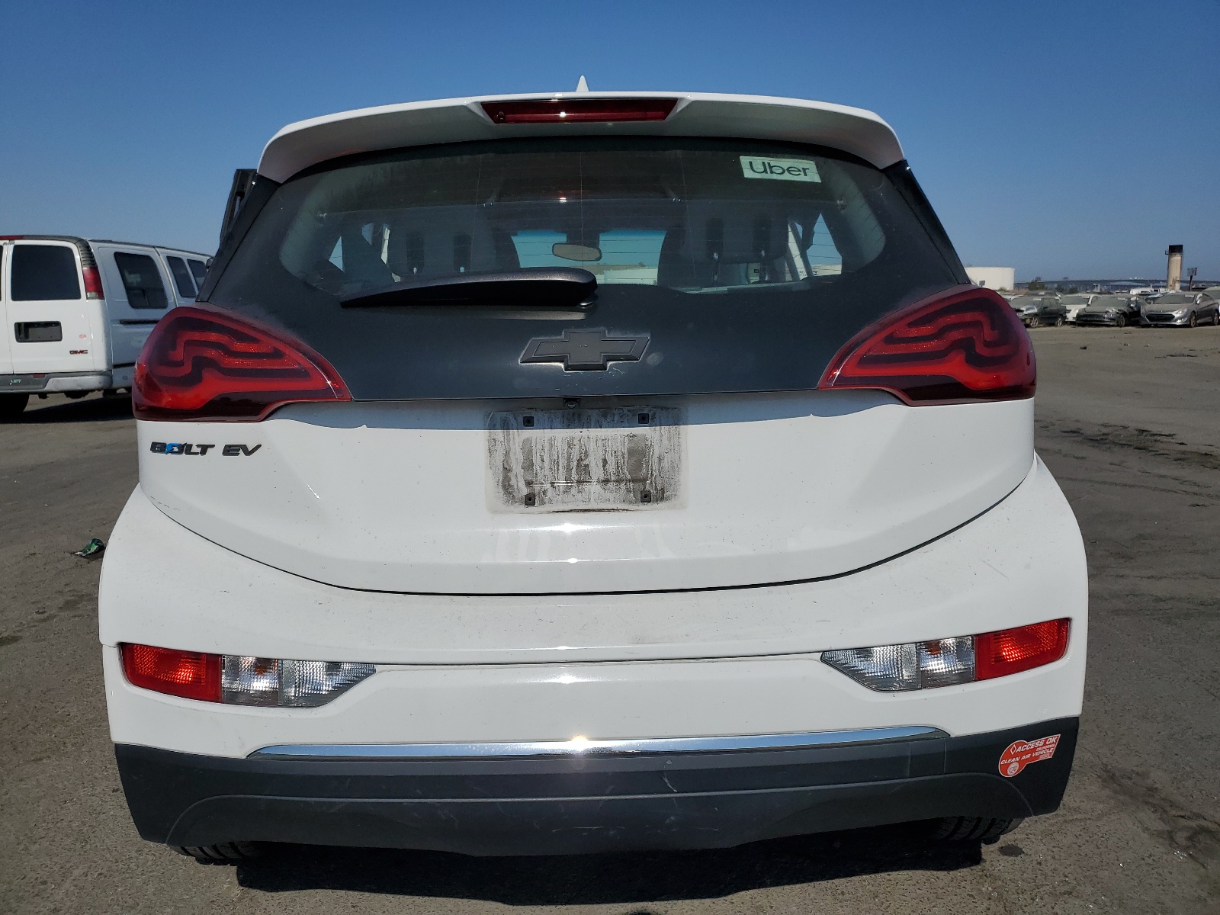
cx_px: 610
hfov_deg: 67.3
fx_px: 916
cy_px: 458
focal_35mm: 26
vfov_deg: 53.1
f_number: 1.5
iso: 50
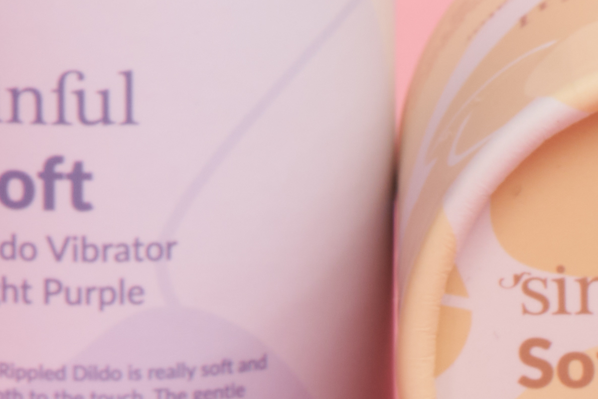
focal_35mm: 1140
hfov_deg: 1.8
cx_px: -91
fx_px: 18938
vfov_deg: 1.2
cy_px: -409
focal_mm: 143
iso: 100
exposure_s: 1/200
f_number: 18
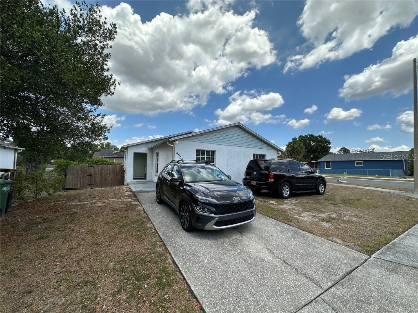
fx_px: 169
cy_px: 156
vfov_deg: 85.7
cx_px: 209
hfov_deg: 102.1
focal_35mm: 14
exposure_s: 1/2398
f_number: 2.2
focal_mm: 2.22
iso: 50
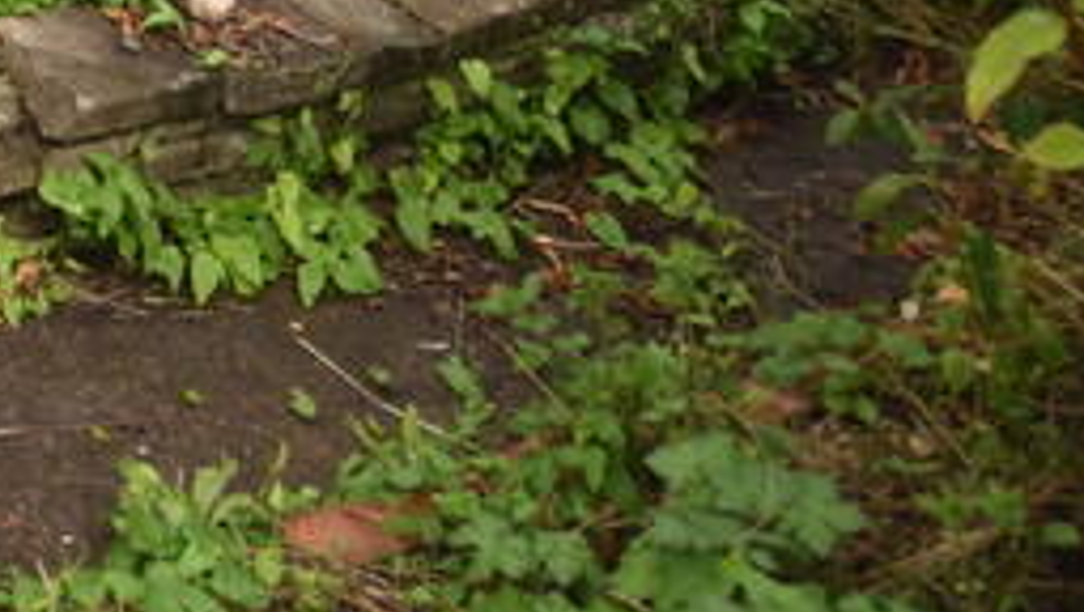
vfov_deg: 15.9
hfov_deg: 27.2
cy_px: -538
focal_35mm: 63
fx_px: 1813
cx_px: -366
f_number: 5.6
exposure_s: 1/200
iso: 100
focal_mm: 10
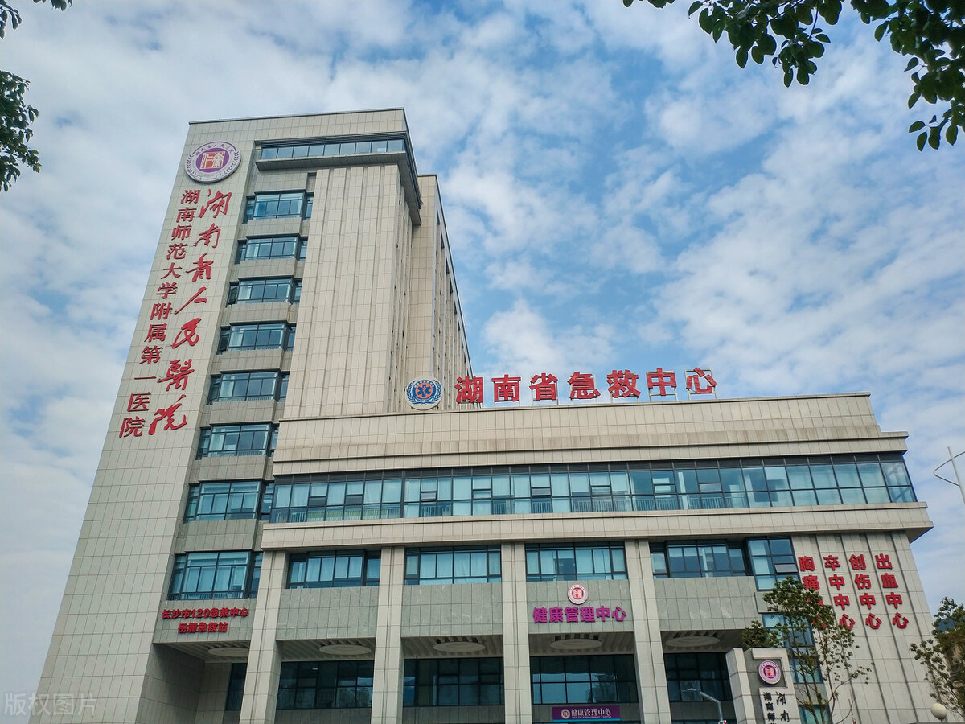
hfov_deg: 56.8
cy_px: 362
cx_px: 482
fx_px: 892
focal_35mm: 32
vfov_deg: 44.2
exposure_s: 1/2560
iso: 100
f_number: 2
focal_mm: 4.5
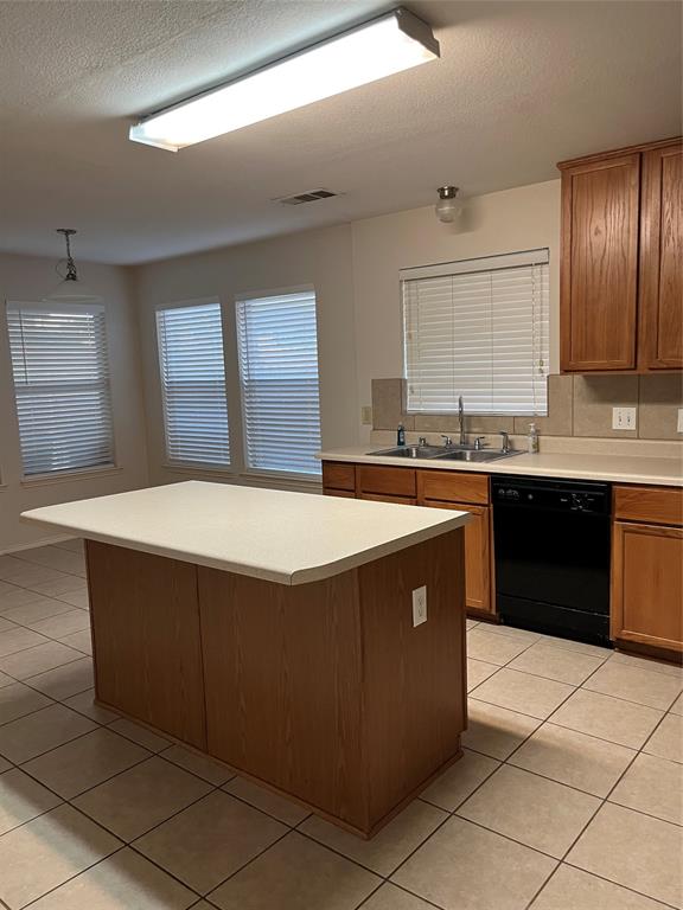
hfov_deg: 53.1
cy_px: 455
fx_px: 684
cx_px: 342
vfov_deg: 67.3
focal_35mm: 26
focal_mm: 5.1
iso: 250
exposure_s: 1/60
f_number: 1.6
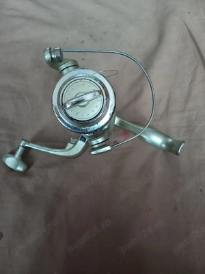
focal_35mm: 25
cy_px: 137
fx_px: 197
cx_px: 102
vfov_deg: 69.4
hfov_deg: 54.9
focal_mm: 4.65
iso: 1000
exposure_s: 1/20
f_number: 1.8
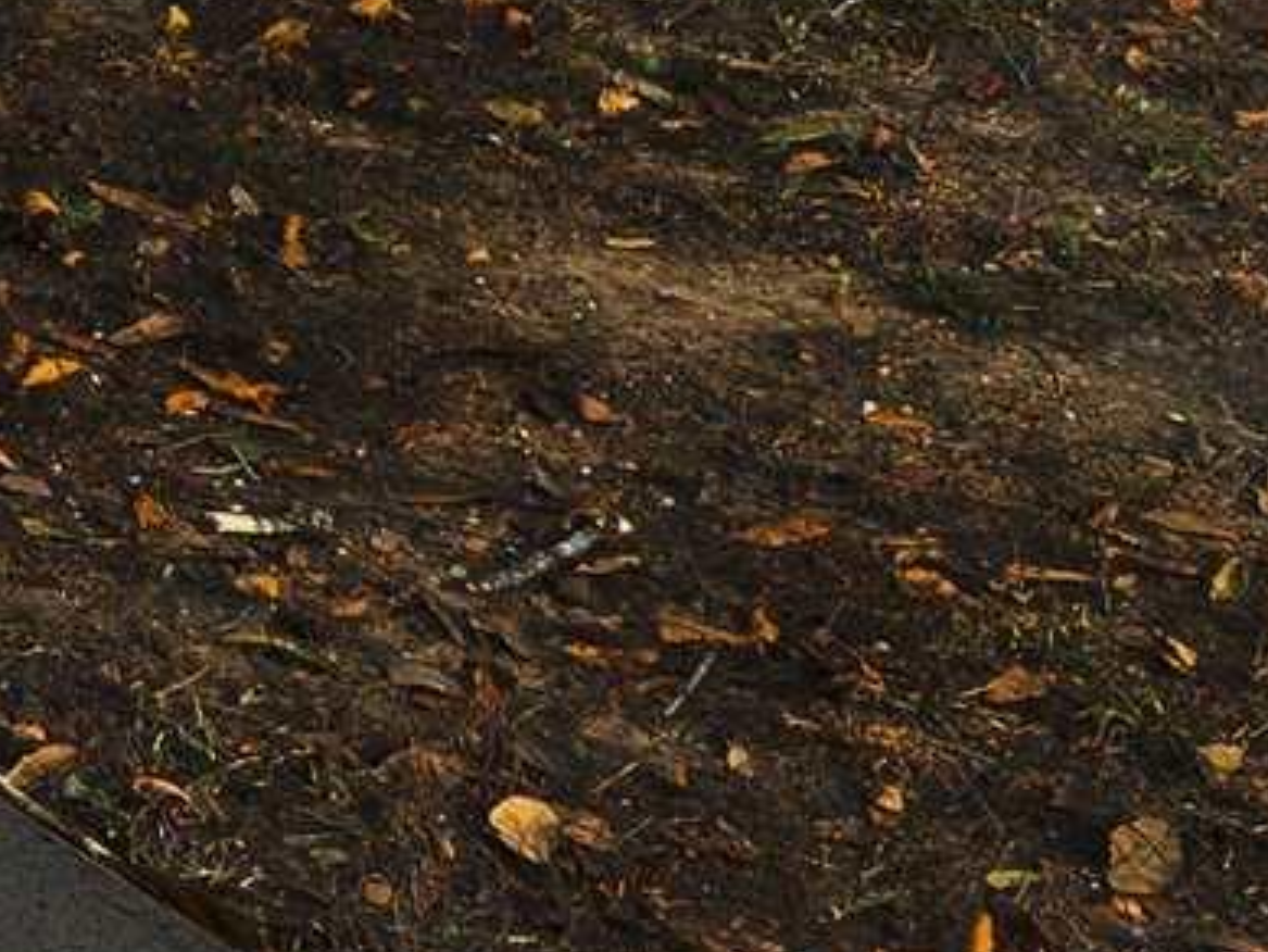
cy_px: -1454
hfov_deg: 11.1
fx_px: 4727
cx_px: -2298
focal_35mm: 129
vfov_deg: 9.9
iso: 500
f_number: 11
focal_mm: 17
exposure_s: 1/200
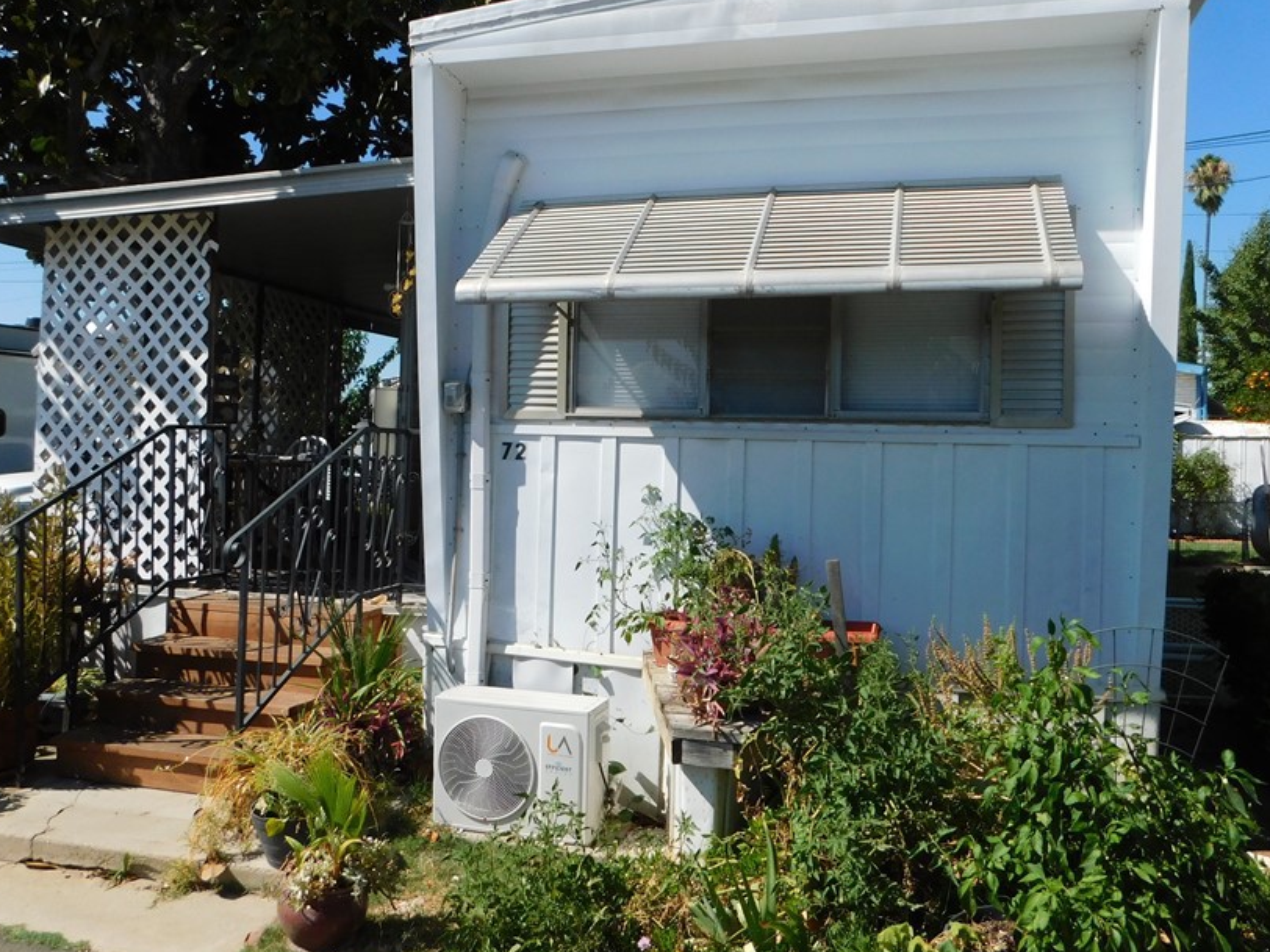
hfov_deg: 61.7
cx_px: 627
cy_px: 467
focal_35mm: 29
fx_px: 1064
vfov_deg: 48.2
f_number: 3
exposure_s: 1/1500
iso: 125
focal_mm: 4
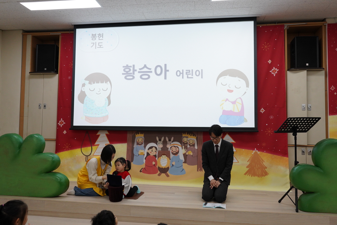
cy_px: 112
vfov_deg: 46.4
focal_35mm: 28
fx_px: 262
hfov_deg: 65.5
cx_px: 168
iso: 2500
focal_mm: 28
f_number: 7.1
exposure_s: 1/160
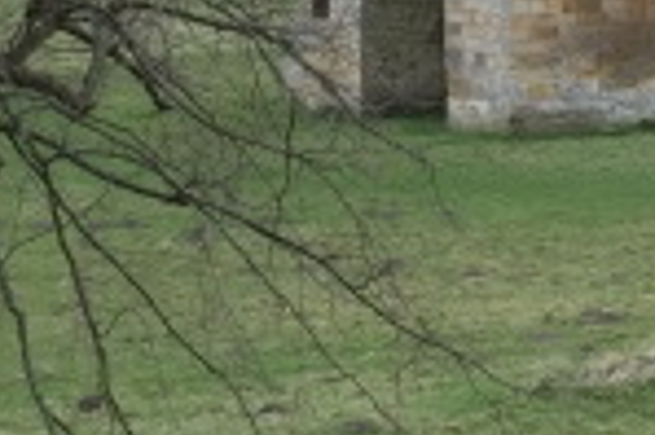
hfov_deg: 7.2
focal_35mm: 284
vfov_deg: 4.8
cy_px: -367
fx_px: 5161
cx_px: 580
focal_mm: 35
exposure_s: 1/140
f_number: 4.5
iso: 200
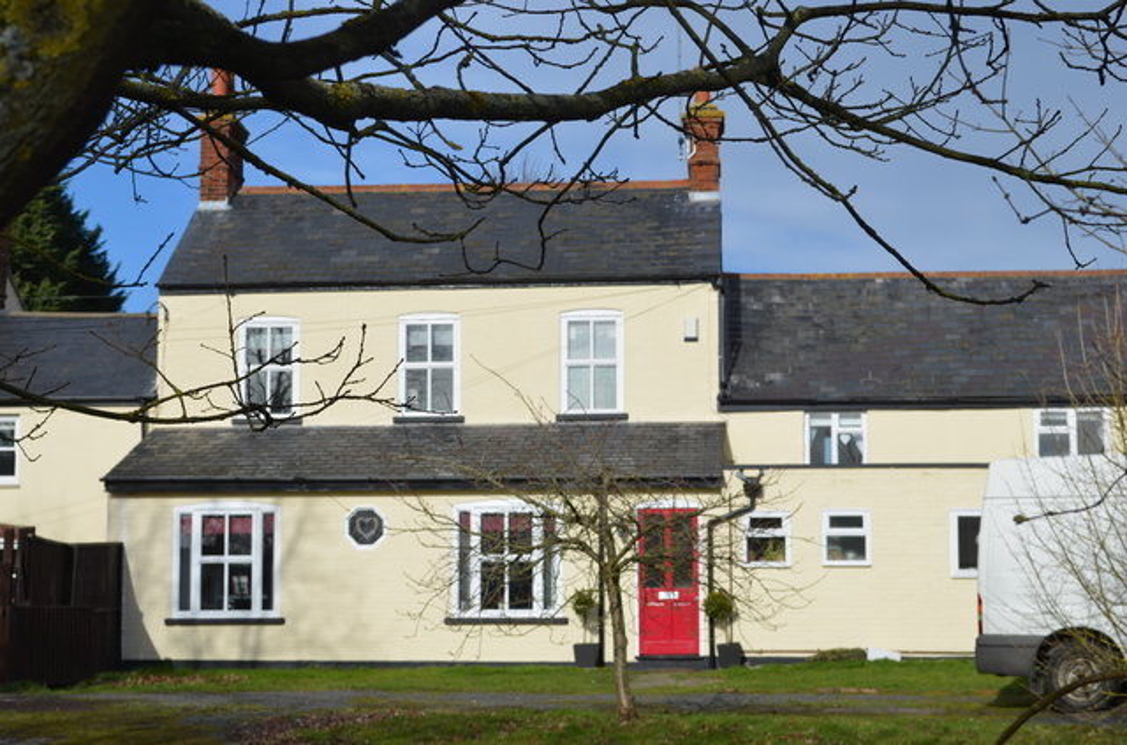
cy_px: 372
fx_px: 2061
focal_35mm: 66
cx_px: 564
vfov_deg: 20.5
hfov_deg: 30.6
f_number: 9
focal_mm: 44
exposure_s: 1/320
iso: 100
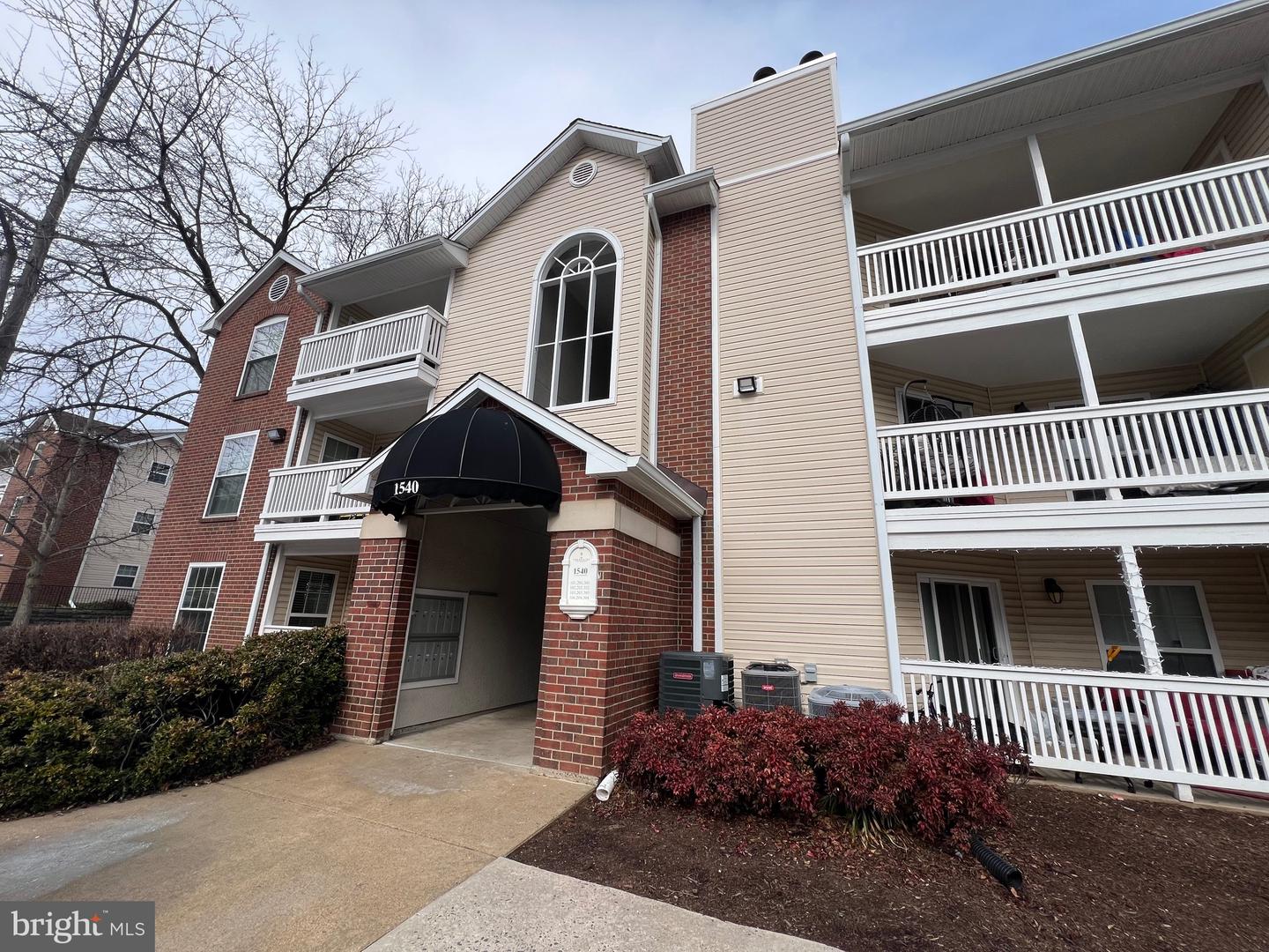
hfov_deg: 106.2
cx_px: 634
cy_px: 476
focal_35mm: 13
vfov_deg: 89.9
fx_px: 477
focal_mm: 1.57
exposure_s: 1/1357
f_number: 1.8
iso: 32
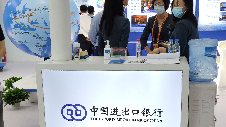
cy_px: 89
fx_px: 318
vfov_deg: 22.5
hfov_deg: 39.1
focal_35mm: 53
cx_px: 122
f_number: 1.75
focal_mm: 4.75
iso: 120
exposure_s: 1/100
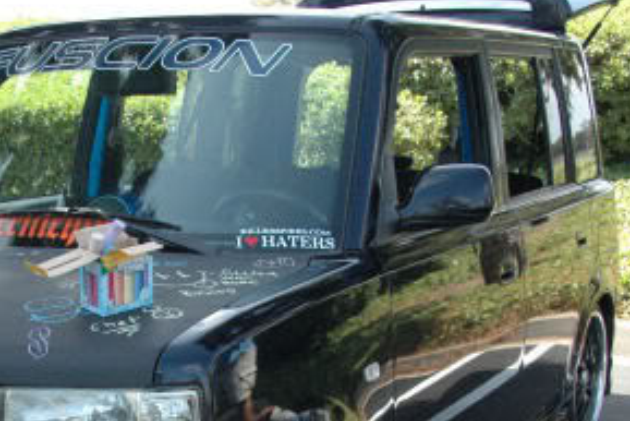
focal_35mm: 73
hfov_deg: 27.2
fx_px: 1278
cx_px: 135
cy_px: 382
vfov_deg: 18.4
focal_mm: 22
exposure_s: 1/1000
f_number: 4.5
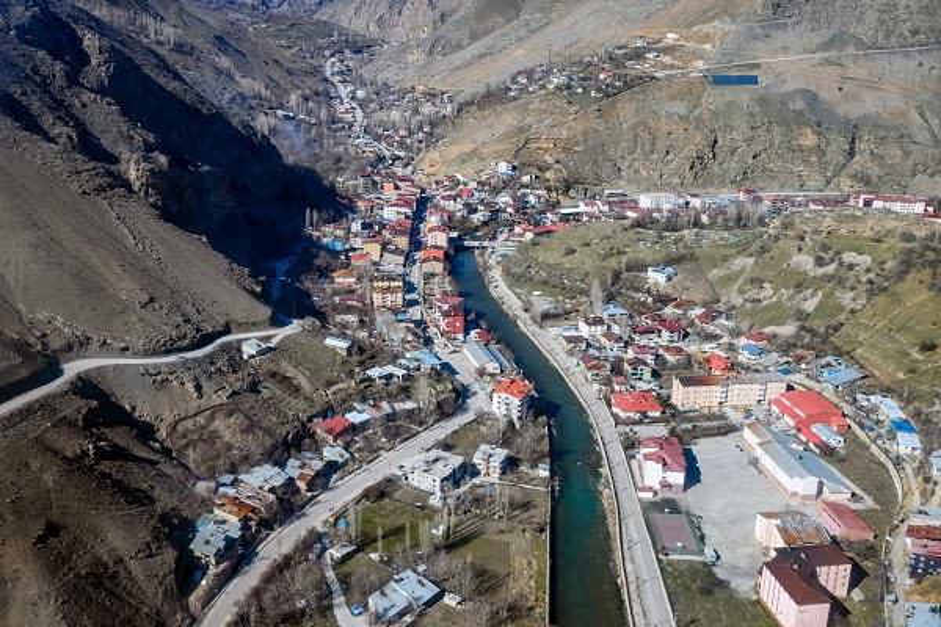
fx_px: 823
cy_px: 314
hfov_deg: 59.5
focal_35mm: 32
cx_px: 470
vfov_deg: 41.7
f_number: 7.1
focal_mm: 31.5
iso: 250
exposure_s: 1/1000
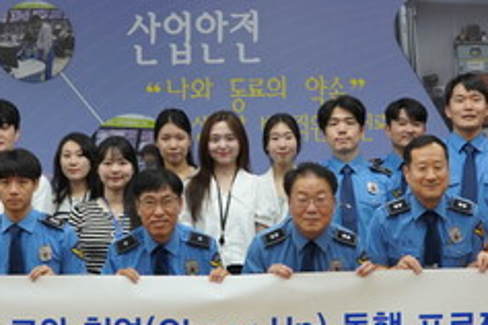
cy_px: 198
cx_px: 183
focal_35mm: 78
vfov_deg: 17.4
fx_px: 1061
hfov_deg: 25.8
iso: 640
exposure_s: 1/160
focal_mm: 20.6
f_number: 4
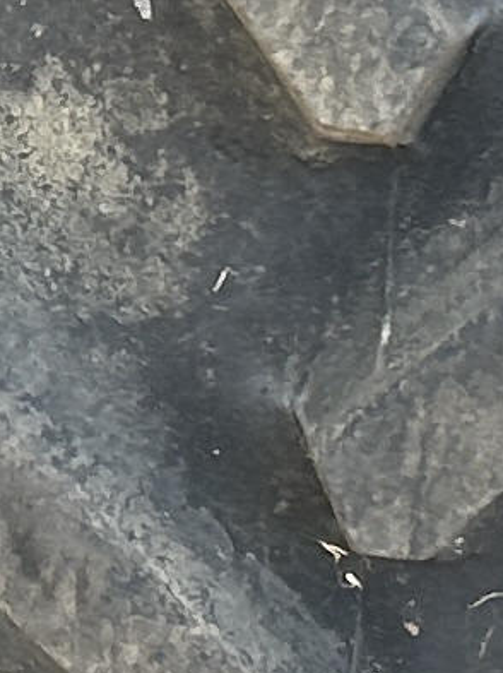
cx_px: -493
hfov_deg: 5.4
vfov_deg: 7.4
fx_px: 5181
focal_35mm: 267
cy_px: -111
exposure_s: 1/506
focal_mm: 5.7
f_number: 1.5
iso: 50
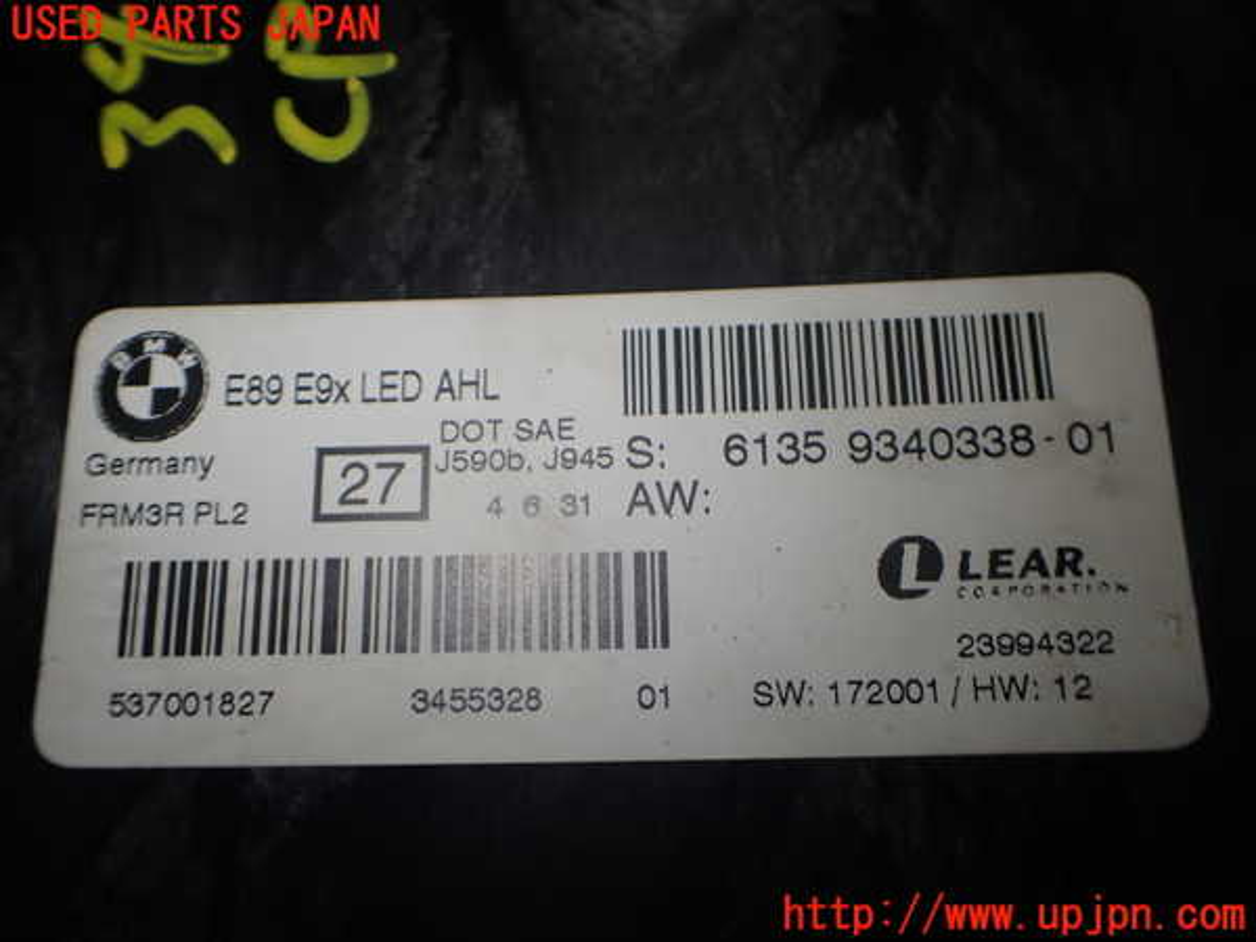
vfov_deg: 46.8
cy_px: 471
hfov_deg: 60.0
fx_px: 1089
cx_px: 628
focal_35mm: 30
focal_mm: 5.4
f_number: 2.3
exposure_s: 1/200
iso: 100
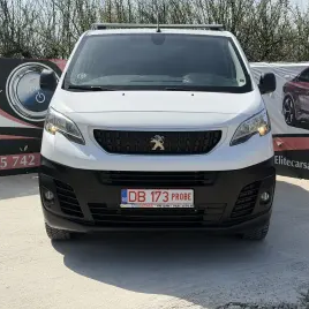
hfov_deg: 30.0
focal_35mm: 57
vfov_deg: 30.0
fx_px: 576
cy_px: 154
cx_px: 158
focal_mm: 6.76
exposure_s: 1/5208
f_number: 1.78
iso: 64
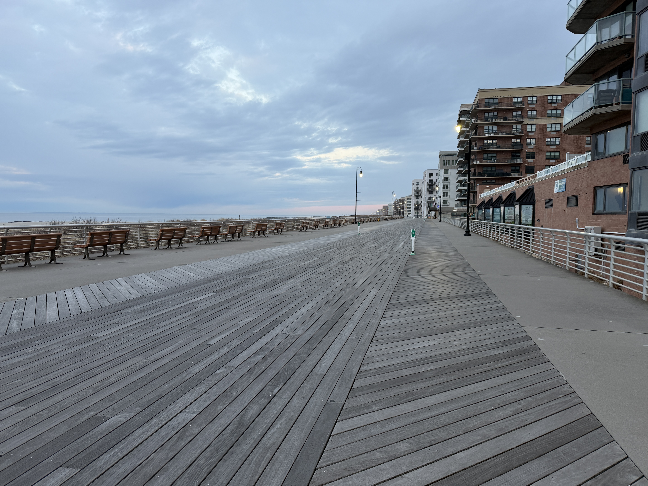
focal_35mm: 24
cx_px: 324
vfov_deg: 56.8
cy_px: 243
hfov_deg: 71.6
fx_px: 449
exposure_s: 1/121
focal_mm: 6.76
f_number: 1.78
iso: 100
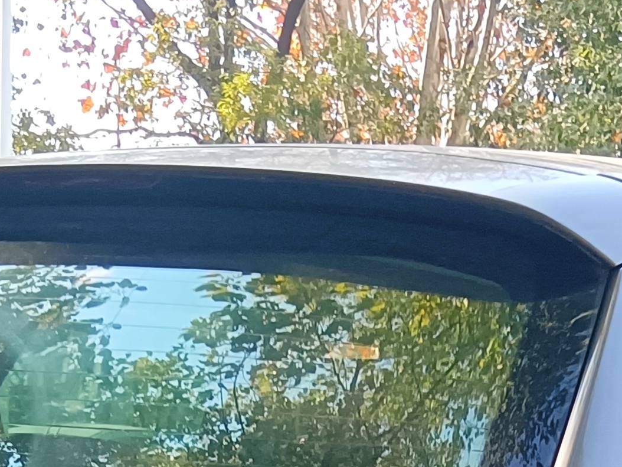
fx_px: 2121
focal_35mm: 118
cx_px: 265
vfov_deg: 11.2
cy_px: 979
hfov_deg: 16.7
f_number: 1.9
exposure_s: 1/900
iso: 860
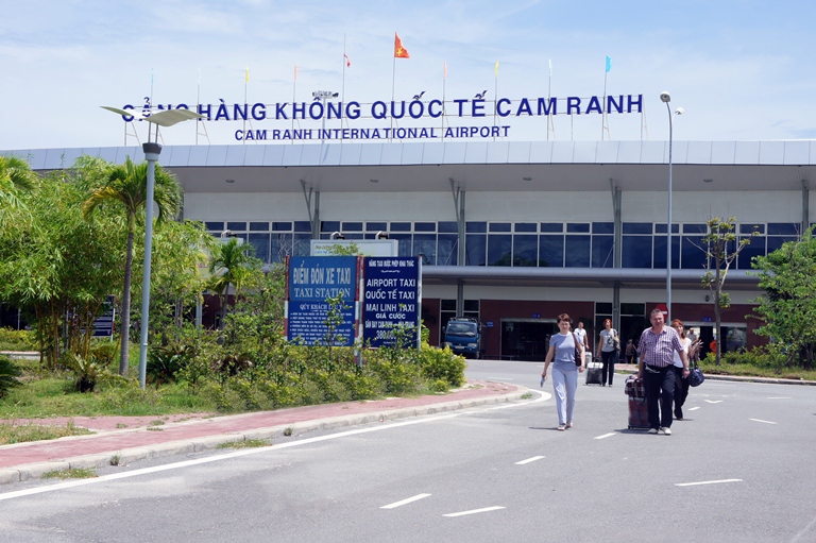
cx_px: 408
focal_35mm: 69
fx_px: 1563
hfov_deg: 29.3
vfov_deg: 19.7
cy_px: 272
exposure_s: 1/250
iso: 200
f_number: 13
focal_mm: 46
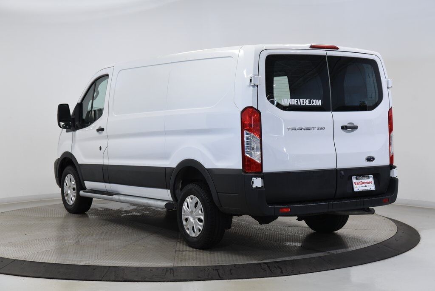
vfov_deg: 21.9
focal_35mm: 62
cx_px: 218
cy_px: 146
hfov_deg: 32.4
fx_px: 750
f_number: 5
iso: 1600
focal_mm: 62
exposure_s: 1/100
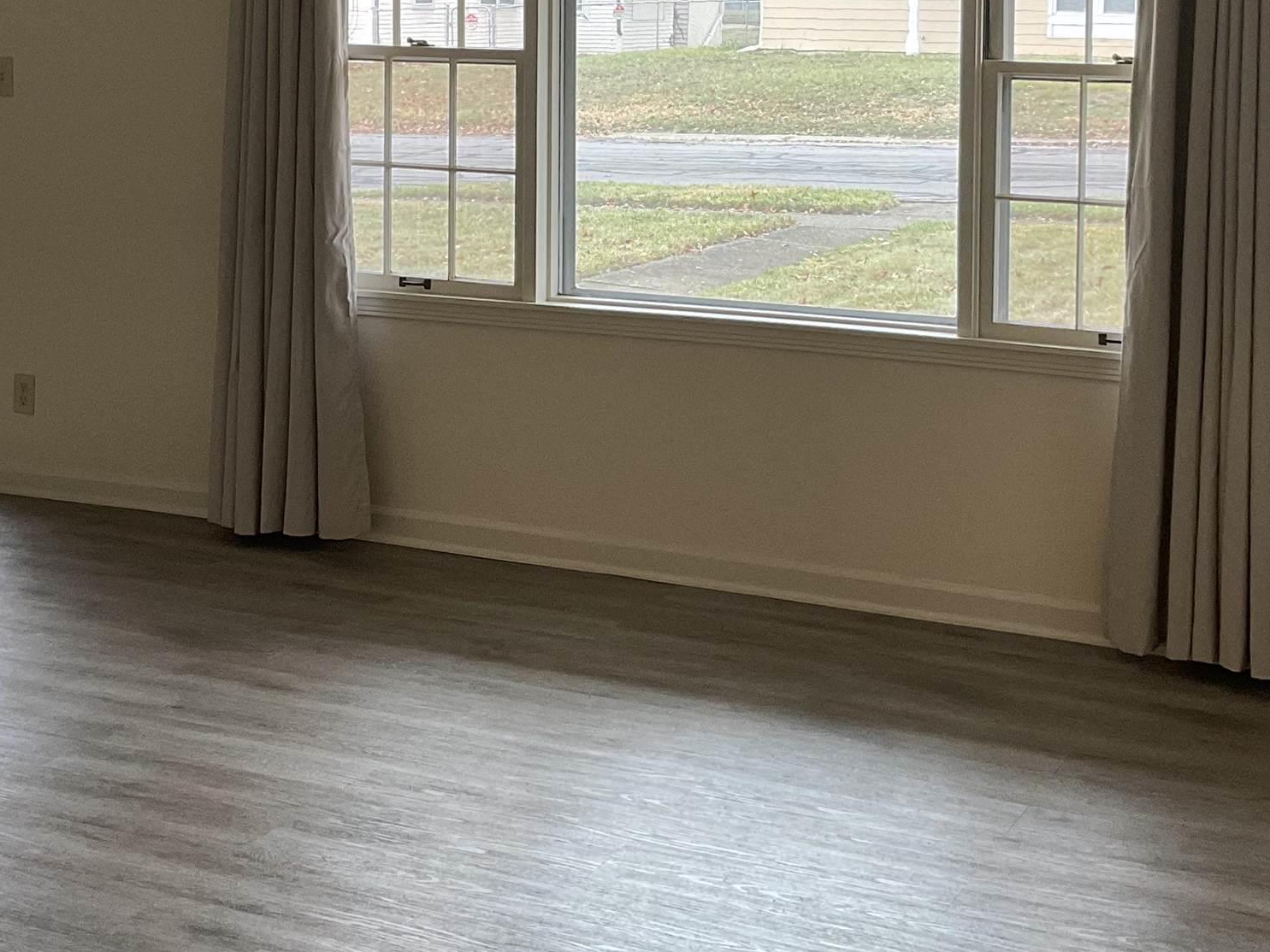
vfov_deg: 23.7
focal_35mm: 60
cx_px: 674
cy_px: 74
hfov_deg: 32.2
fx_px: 2201
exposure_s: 1/60
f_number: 1.8
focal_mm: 3
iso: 50
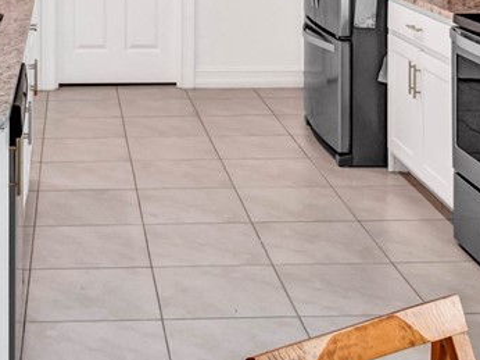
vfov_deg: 19.2
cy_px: -98
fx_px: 984
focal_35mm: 71
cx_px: 162
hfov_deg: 27.3
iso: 200
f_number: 2.8
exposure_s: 1/60
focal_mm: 12
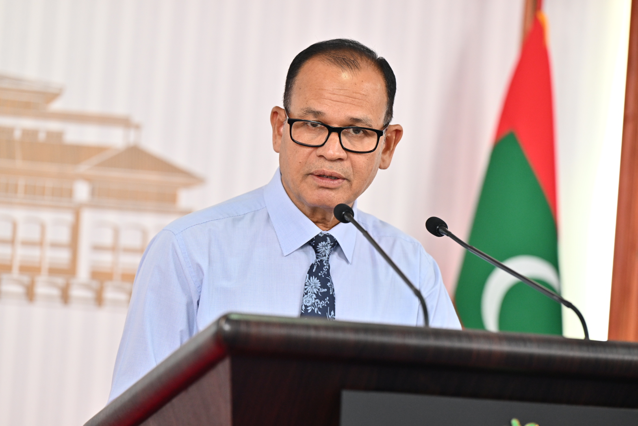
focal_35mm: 200
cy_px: 213
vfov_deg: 6.9
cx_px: 319
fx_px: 3544
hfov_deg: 10.3
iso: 1600
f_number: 4
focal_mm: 200
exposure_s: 1/200
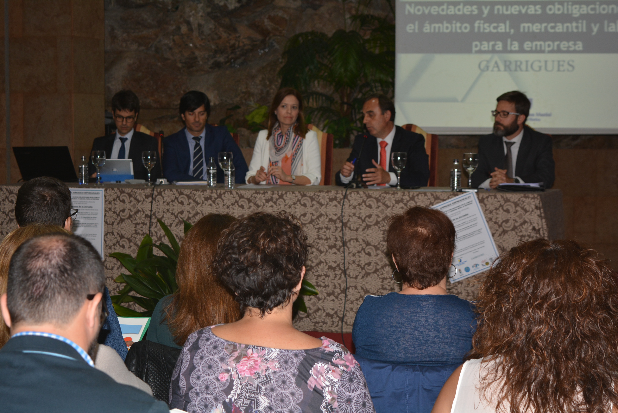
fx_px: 1288
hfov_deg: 27.0
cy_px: 206
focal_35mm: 75
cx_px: 309
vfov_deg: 18.2
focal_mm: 50
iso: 400
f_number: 5.6
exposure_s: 1/60
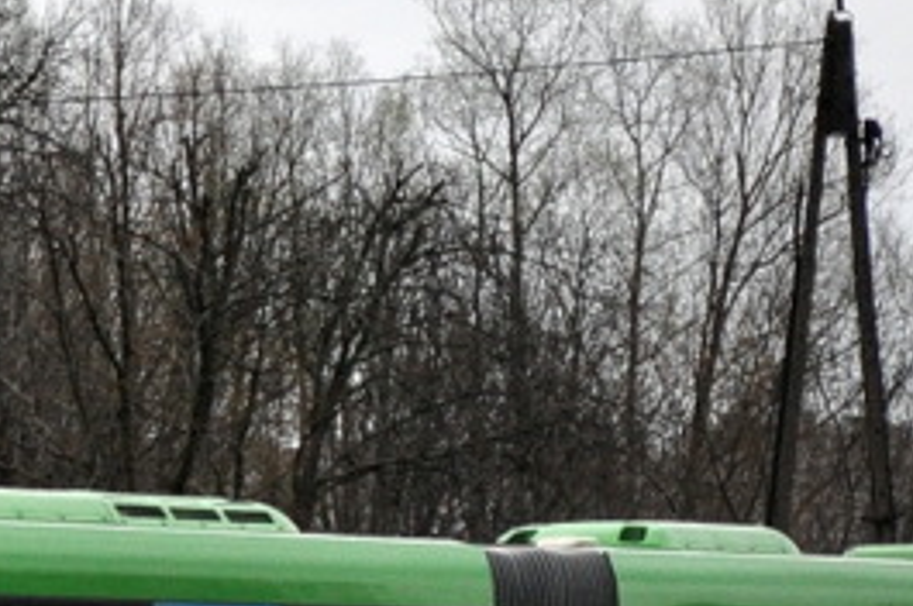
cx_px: 134
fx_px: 7900
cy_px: 53
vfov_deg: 4.4
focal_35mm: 312
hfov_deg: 6.6
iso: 800
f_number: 5.6
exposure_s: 1/800
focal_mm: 55
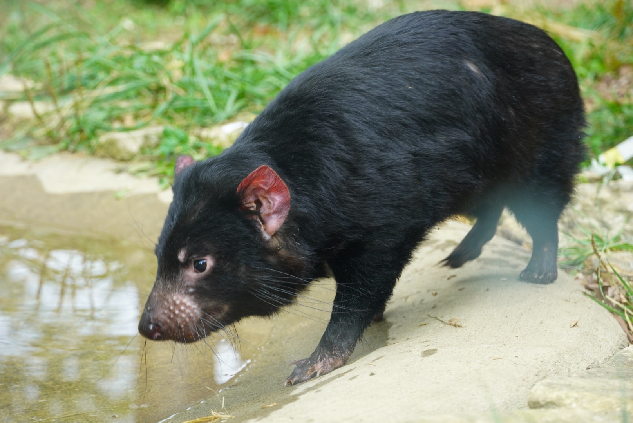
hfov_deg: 18.7
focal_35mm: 110
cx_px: 316
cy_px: 212
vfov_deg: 12.5
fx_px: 1927
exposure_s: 1/125
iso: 320
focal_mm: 73
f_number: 5.6
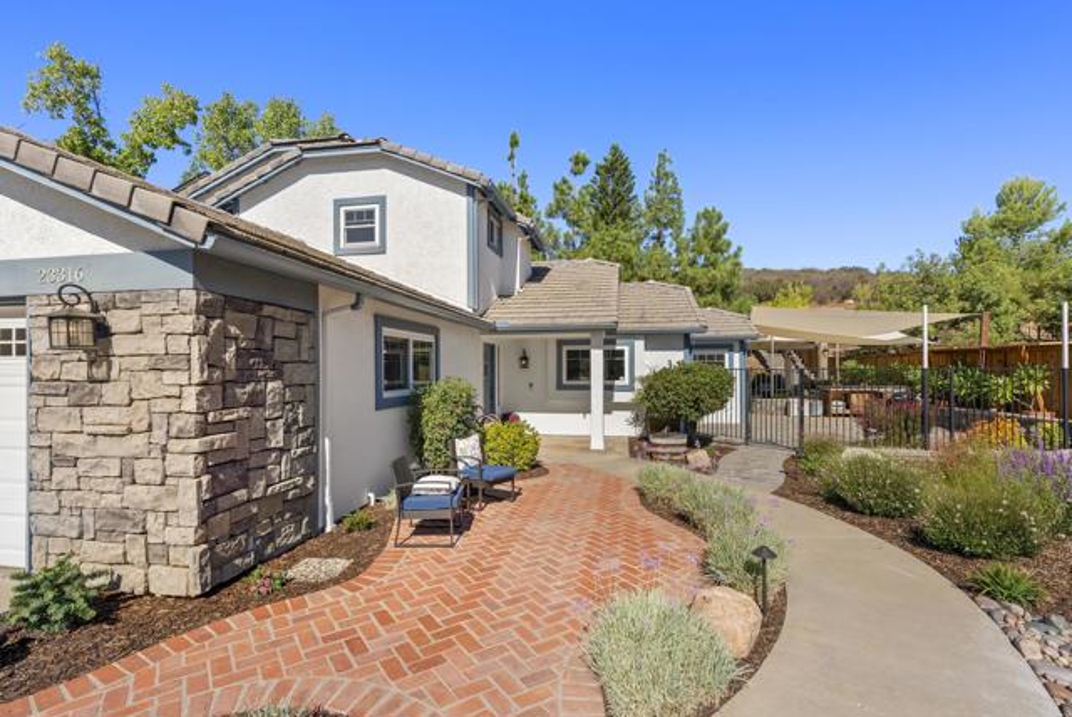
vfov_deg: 73.9
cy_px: 358
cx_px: 536
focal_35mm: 16
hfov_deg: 96.7
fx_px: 477
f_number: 8
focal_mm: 16
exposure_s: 1/640
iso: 500
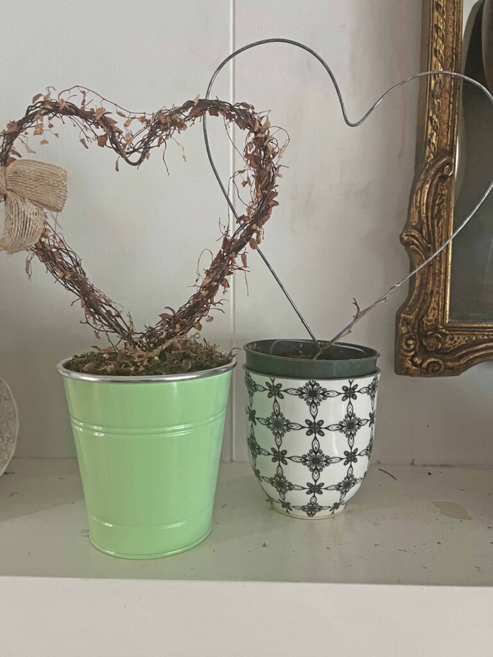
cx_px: 246
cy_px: 328
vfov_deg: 67.3
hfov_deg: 53.1
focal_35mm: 26
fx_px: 494
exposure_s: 1/40
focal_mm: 5.7
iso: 400
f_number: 1.5
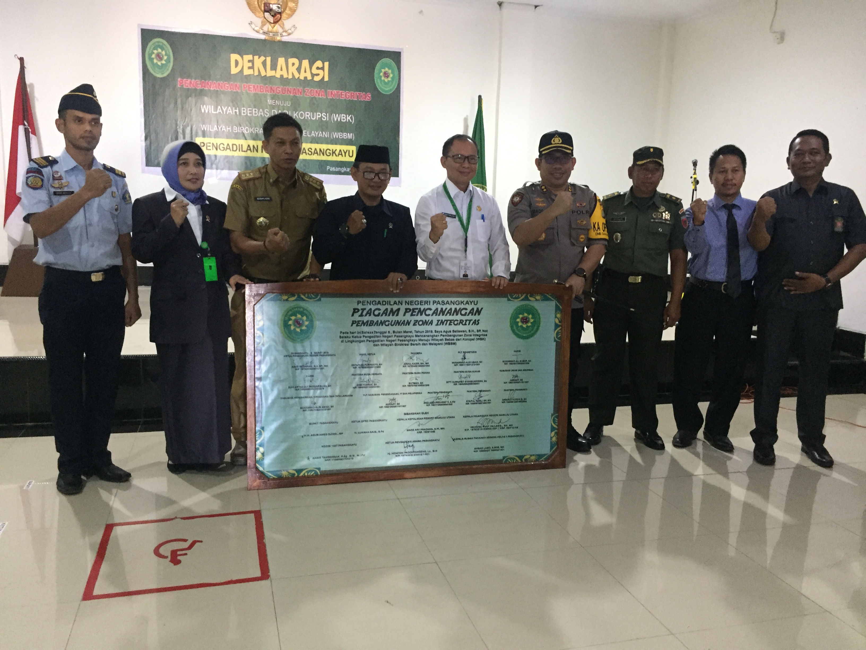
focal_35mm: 29
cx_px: 433
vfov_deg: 48.2
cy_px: 325
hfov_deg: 61.7
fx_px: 726
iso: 250
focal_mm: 4.15
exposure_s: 1/17
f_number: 2.2
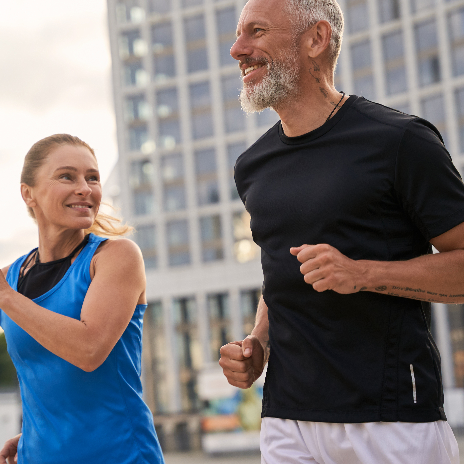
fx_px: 1471
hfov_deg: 17.9
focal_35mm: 97
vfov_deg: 17.9
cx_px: 192
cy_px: 215
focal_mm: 70
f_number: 3.2
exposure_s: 1/1250
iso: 500
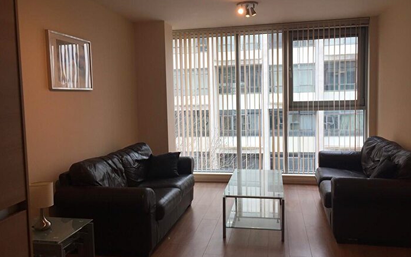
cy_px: 122
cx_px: 206
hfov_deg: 61.2
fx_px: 347
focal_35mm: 31
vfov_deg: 40.6
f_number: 2.2
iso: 32
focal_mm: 4.15
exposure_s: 1/113
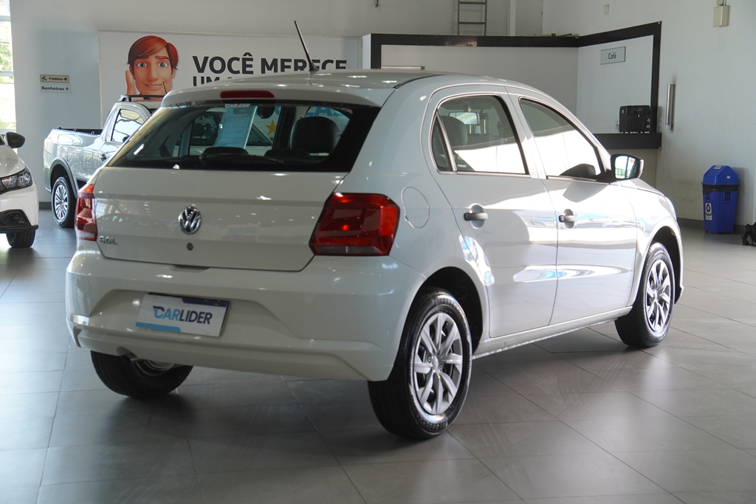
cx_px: 378
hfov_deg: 33.4
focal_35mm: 60
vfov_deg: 22.6
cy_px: 252
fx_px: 1260
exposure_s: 1/160
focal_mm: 40
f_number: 4
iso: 800
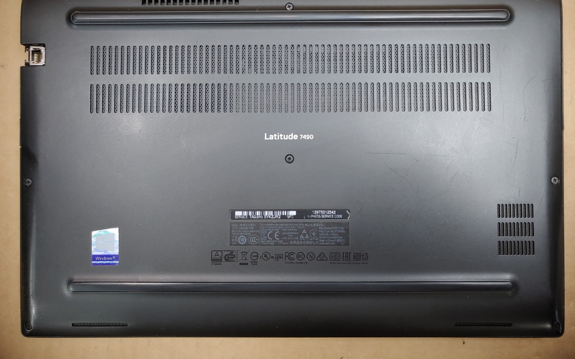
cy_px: 160
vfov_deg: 44.5
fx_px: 439
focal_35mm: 28
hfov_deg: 66.5
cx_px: 289
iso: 50
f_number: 1.8
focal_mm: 4.36
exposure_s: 1/60
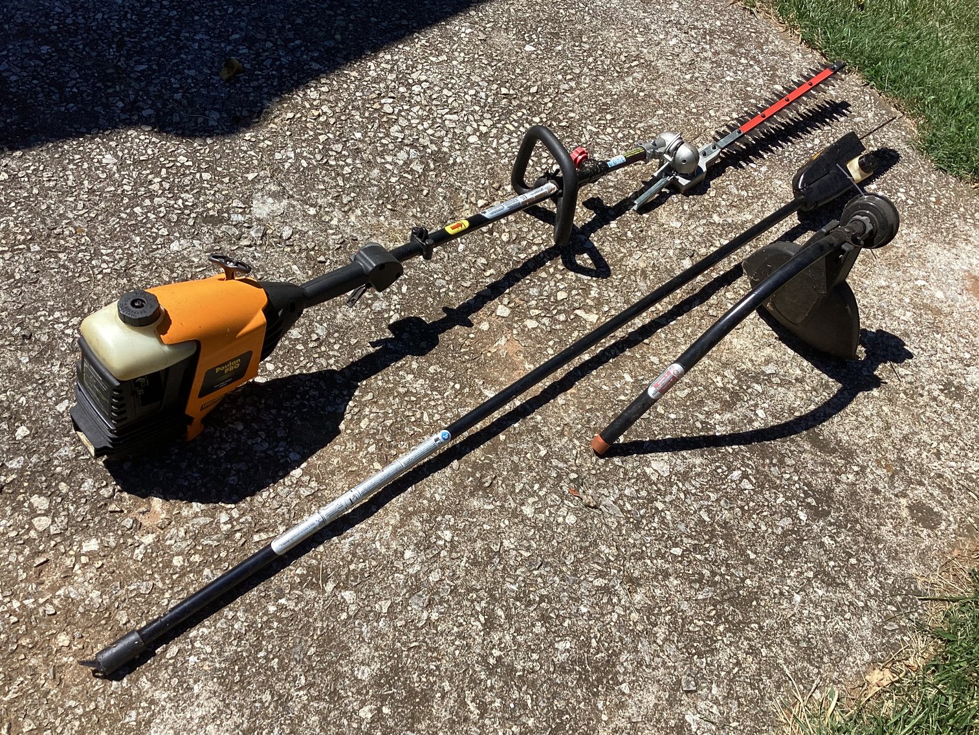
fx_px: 877
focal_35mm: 31
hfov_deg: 58.3
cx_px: 490
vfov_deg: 45.4
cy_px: 368
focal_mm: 3.3
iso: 25
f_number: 2.4
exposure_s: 1/1253
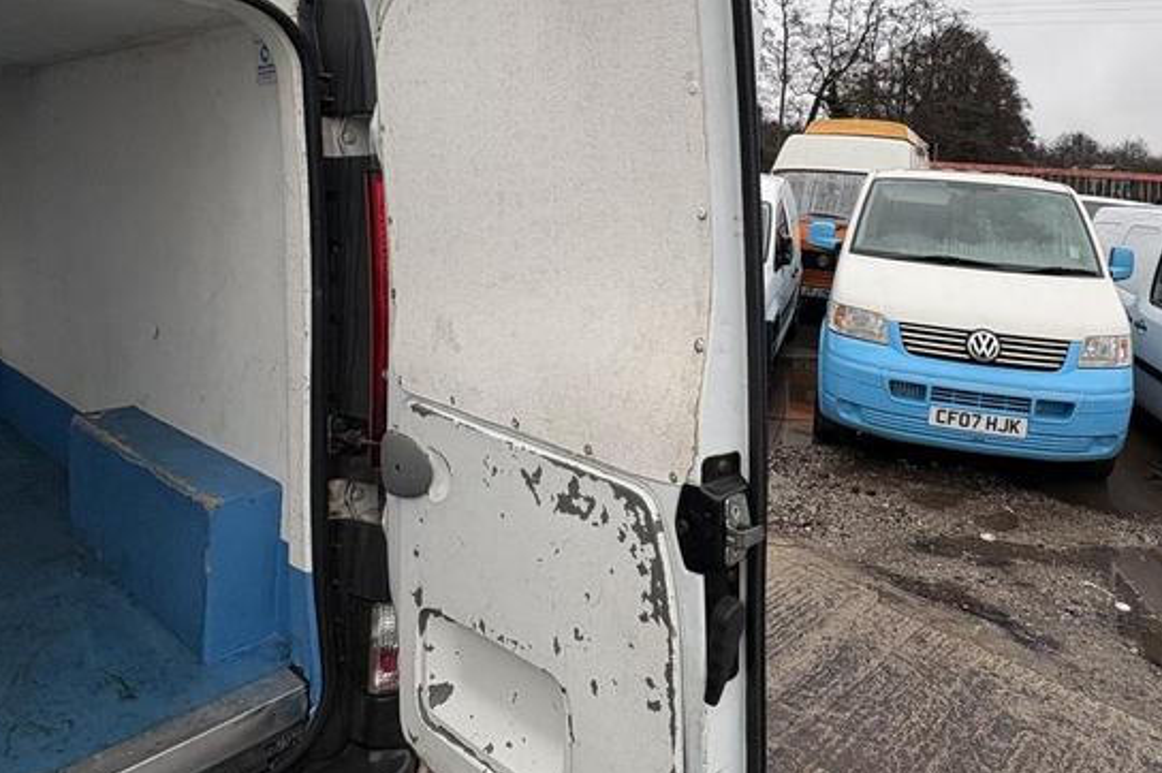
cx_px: 737
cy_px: 237
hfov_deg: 72.4
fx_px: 774
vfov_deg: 51.7
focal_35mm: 24
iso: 40
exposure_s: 1/222
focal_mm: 2.22
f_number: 2.2
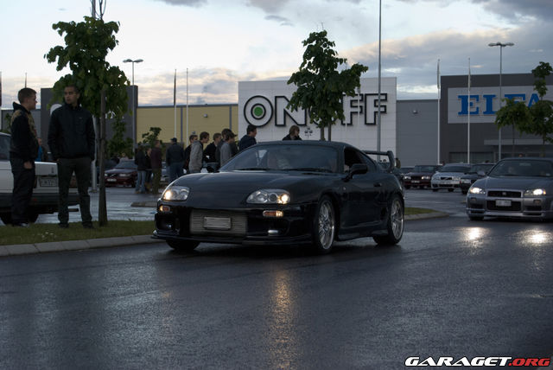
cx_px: 276
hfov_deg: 24.6
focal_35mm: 82
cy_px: 185
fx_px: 1268
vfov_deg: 16.6
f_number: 5.6
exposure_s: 1/250
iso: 800
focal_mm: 55
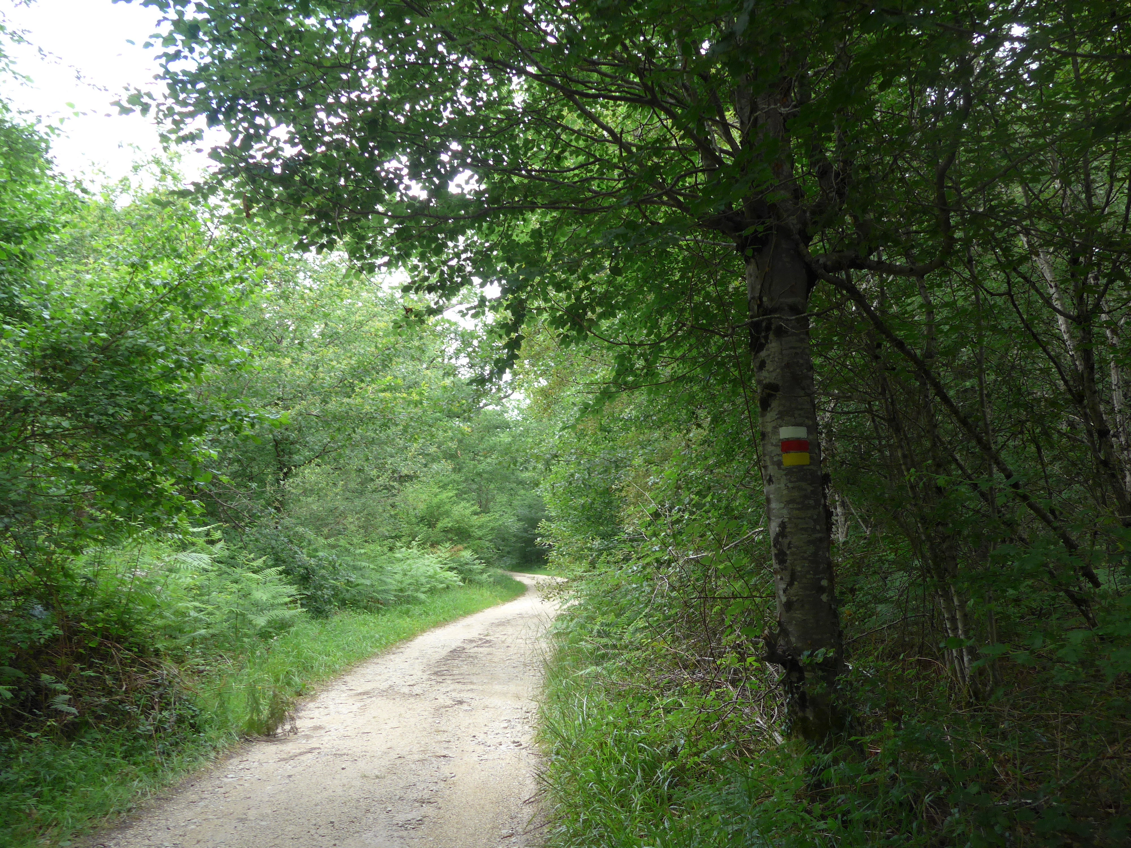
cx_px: 566
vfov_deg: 48.2
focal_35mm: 29
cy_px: 424
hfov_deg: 61.7
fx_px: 948
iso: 200
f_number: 2.5
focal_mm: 6
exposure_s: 1/250
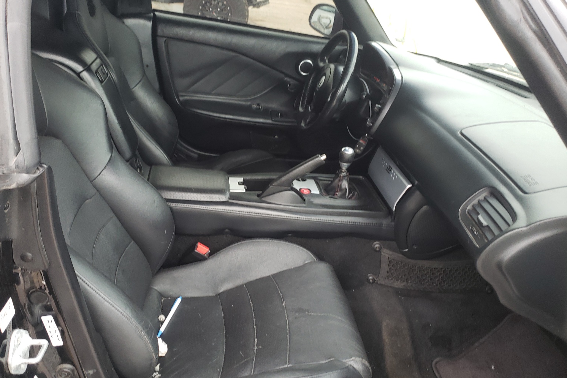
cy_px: 213
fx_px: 457
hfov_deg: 63.6
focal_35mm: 29
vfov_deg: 44.9
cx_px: 266
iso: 94
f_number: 1.5
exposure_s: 1/60.2
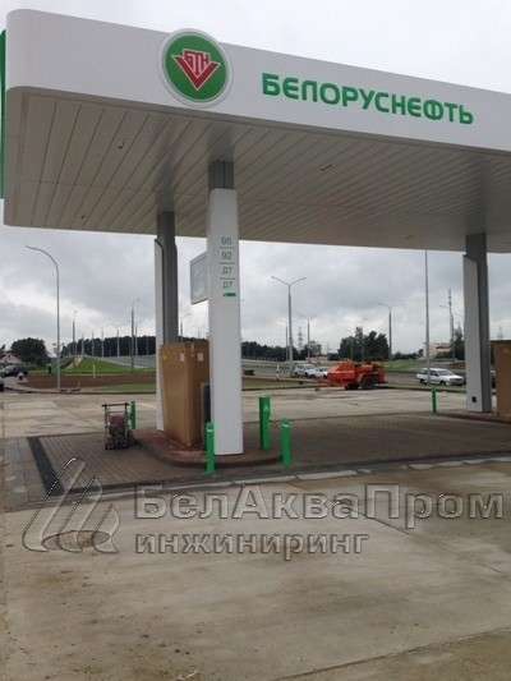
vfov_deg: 55.3
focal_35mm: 33
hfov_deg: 43.0
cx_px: 256
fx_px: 649
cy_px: 340
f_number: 2.4
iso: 50
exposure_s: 1/1022
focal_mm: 4.12
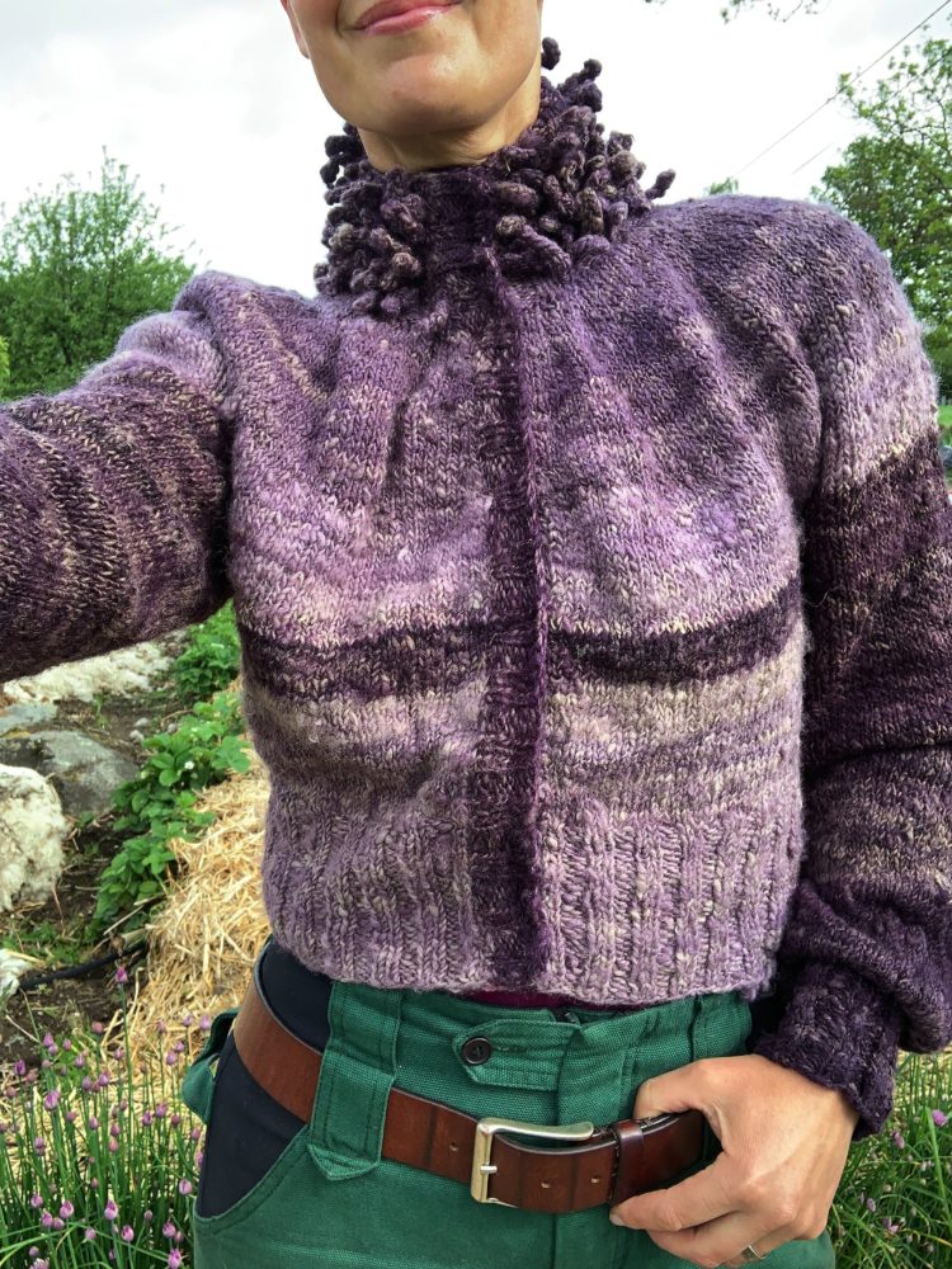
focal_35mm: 32
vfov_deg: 56.8
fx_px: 1173
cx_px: 476
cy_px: 634
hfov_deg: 44.2
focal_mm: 2.87
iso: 20
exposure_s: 1/121
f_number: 2.2
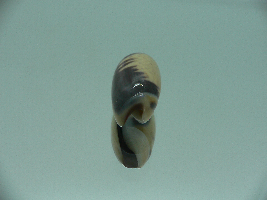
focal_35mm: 35
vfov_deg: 40.7
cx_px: 134
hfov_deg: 52.6
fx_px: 270
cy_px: 100
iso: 80
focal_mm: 4.6
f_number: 2.8
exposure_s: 1/80
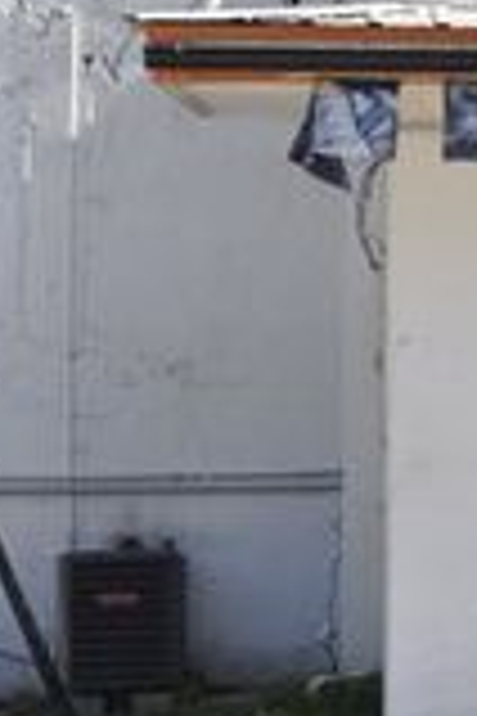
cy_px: 198
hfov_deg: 7.8
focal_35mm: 170
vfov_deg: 12.1
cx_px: 882
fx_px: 3378
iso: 200
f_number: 7.1
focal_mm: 30
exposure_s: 1/200
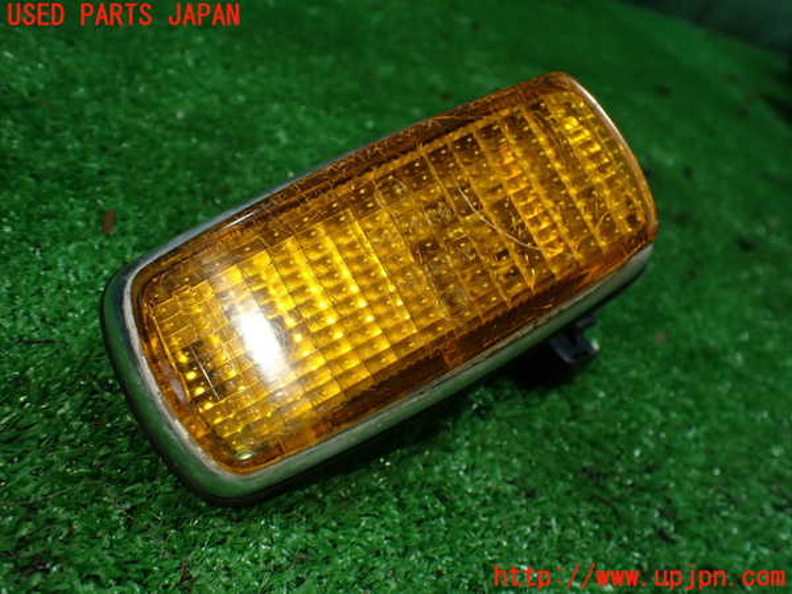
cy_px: 297
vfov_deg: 46.8
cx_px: 396
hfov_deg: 60.0
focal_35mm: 30
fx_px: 686
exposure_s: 1/125
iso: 320
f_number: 2.3
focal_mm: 5.4
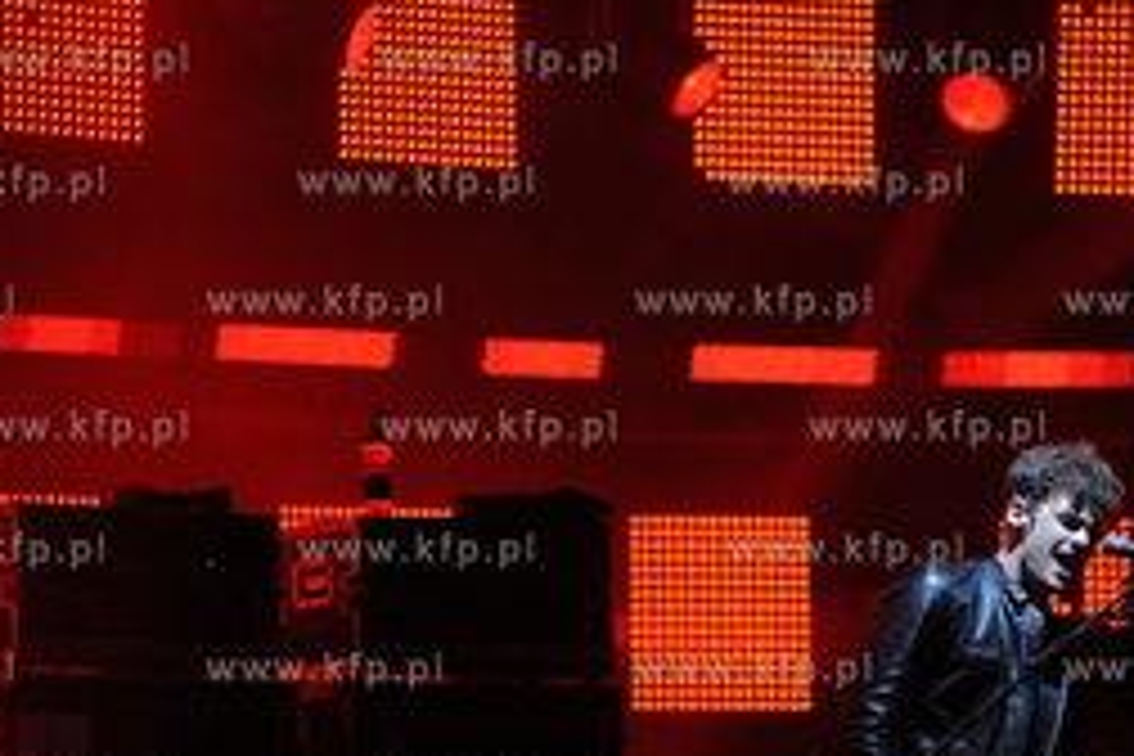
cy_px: 486
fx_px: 9985
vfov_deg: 4.3
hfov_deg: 6.5
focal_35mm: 317
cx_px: 657
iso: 800
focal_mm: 200
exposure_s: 1/200
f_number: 4
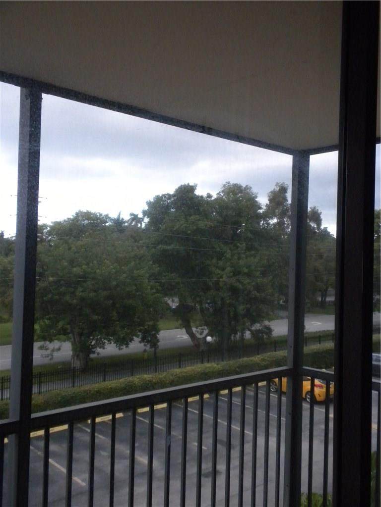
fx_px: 543
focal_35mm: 37
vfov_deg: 50.1
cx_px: 190
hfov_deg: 38.7
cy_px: 254
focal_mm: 6.6
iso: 400
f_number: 3.5
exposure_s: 1/373
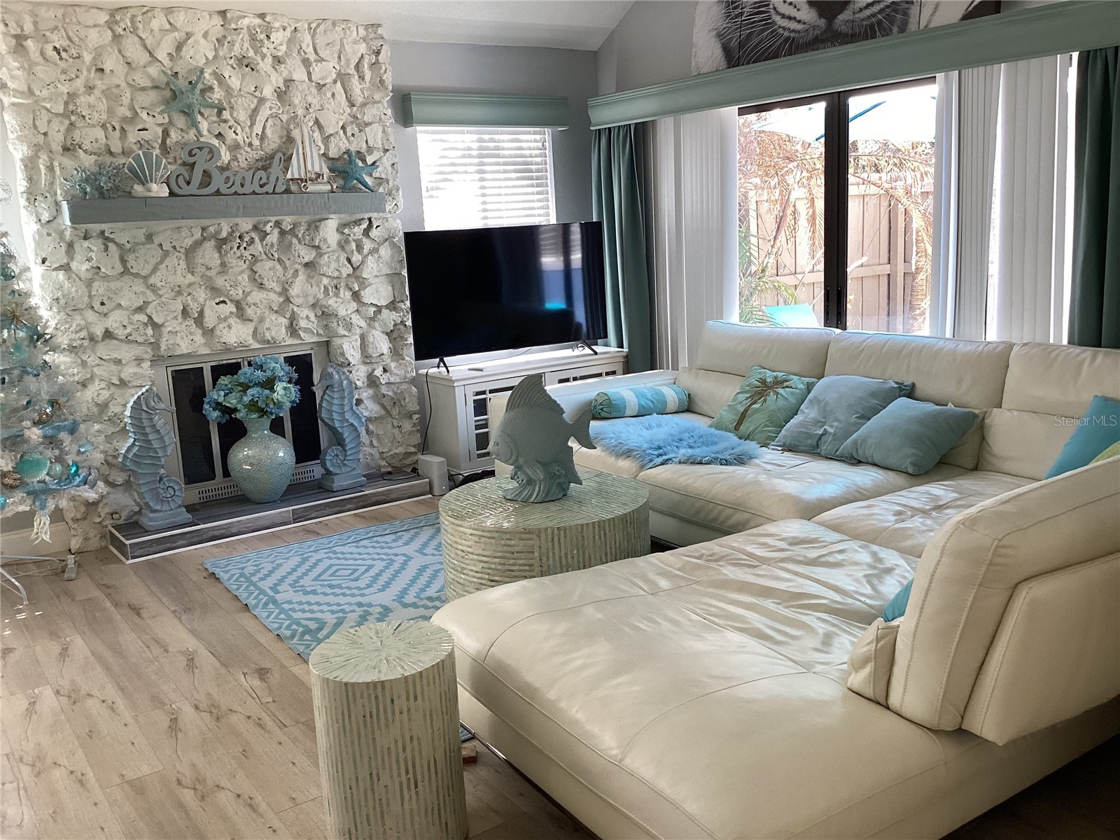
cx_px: 560
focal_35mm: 31
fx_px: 1003
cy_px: 420
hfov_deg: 58.4
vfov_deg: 45.4
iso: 100
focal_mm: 3.3
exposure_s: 1/60
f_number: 2.4
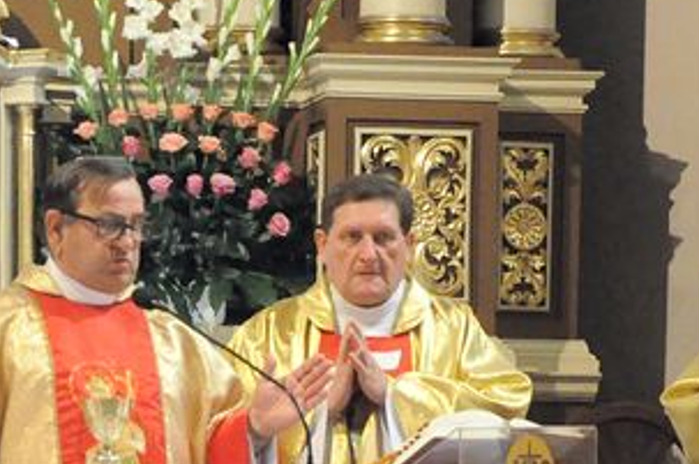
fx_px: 4245
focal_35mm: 219
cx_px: 217
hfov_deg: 9.4
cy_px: 507
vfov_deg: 6.2
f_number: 5
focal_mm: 52
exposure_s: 1/100
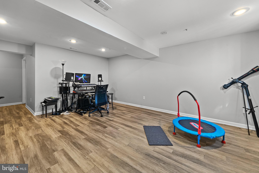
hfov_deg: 108.3
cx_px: 130
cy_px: 86
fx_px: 94
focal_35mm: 13
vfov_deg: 85.4
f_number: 7.1
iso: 250
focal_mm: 13
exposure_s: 1/2
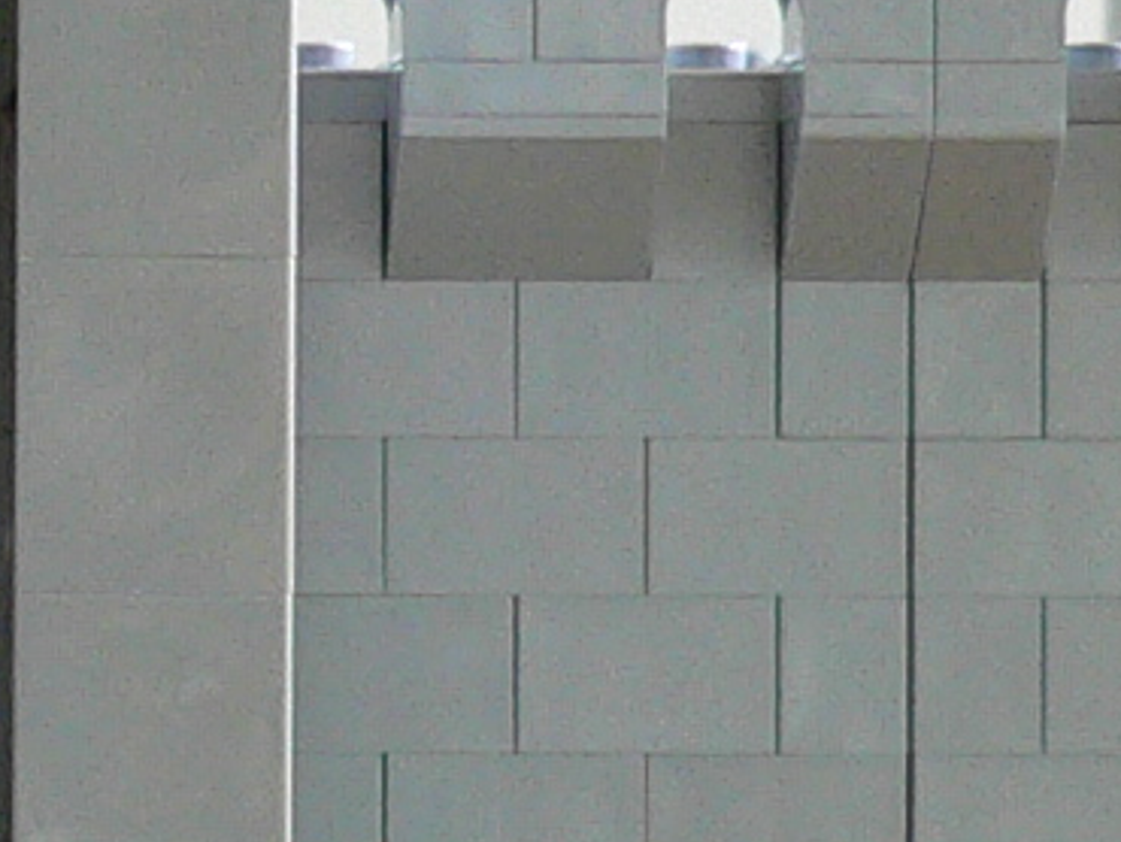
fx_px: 7842
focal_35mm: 242
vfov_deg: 6.1
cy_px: 736
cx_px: -751
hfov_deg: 8.0
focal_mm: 5.8
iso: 100
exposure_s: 1/20
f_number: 2.8
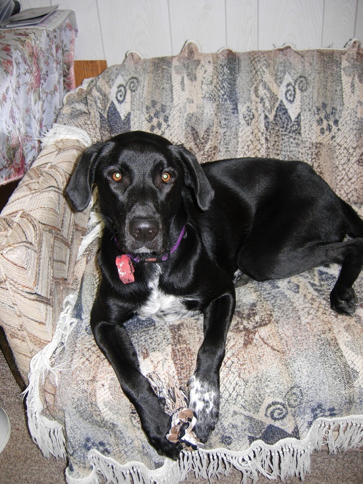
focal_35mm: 36
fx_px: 504
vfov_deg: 51.4
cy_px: 242
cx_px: 182
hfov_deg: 39.6
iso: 100
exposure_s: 1/90.5
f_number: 2.7
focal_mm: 7.5
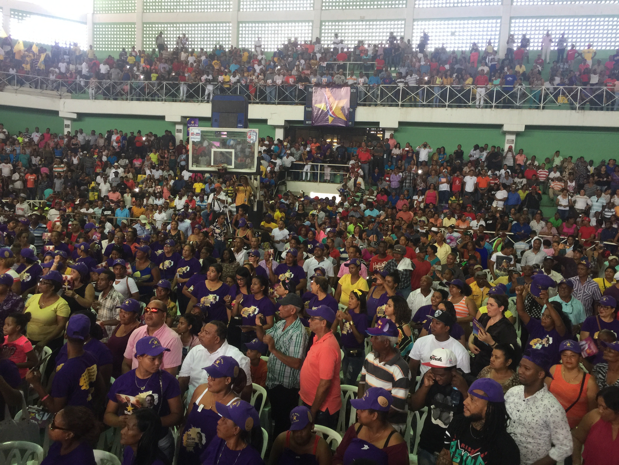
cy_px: 232
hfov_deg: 61.7
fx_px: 519
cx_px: 310
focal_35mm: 29
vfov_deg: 48.2
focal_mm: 4.15
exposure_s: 1/15
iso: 50
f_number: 2.2
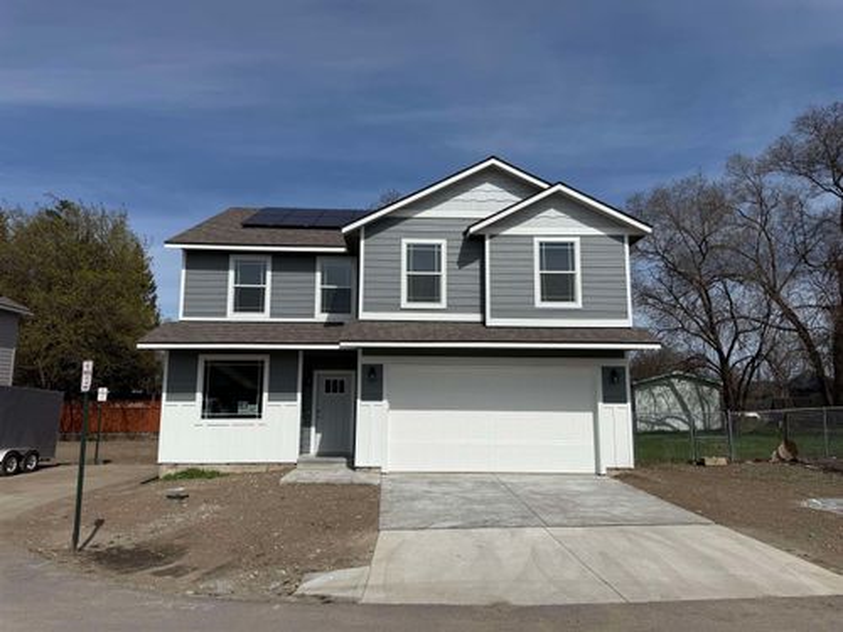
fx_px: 584
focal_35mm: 24
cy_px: 316
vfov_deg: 56.8
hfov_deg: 71.6
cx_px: 422
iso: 80
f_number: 1.78
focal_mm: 6.76
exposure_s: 1/11905
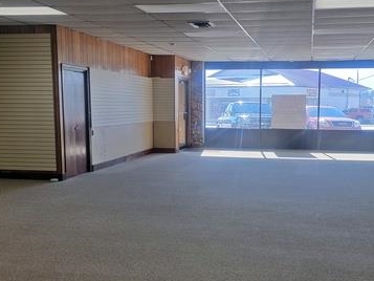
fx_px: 465
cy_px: 154
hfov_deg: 43.6
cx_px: 226
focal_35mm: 43
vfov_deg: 33.6
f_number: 1.8
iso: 25
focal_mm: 6.7
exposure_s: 1/120
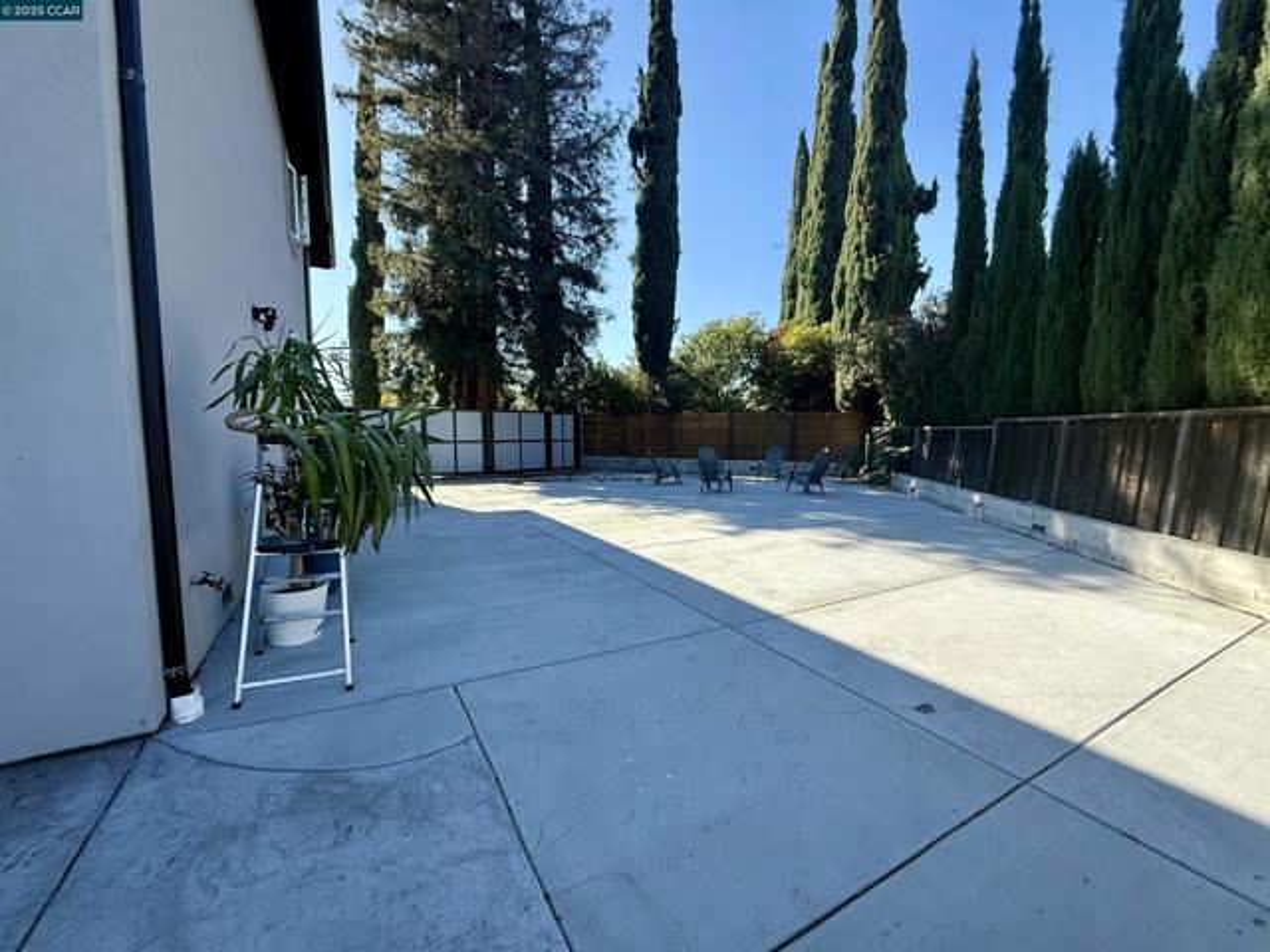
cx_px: 635
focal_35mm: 14
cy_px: 476
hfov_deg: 102.1
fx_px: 514
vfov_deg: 85.7
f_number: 2.2
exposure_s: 1/830
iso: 50
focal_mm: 2.22
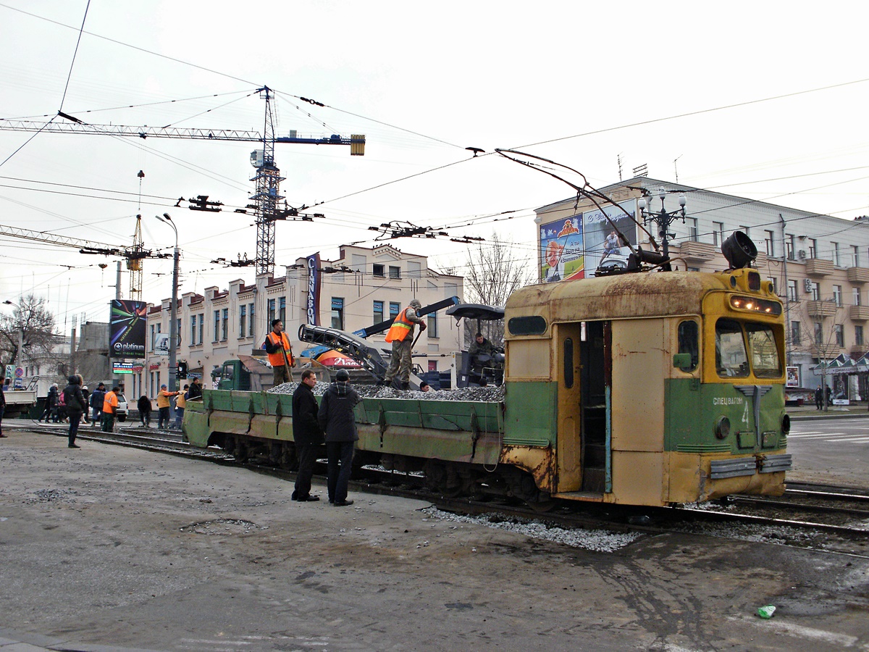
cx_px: 434
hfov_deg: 51.4
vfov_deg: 39.7
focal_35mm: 36
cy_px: 326
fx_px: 904
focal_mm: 6.3
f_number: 5.6
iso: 100
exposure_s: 1/100
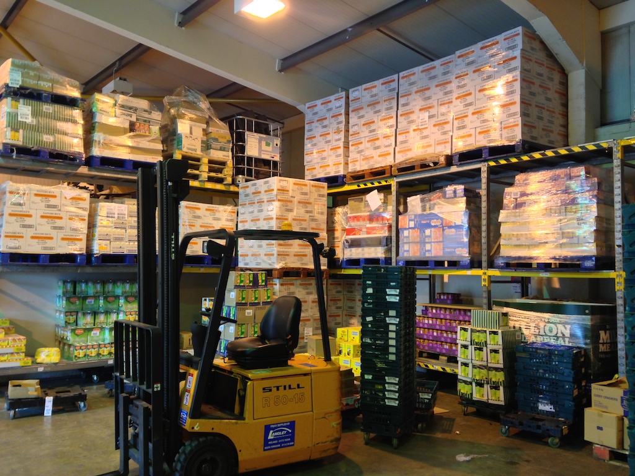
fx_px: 605
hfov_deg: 55.4
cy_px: 238
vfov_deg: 42.9
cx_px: 318
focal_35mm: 33
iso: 80
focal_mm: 4.13
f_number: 2.4
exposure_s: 1/20
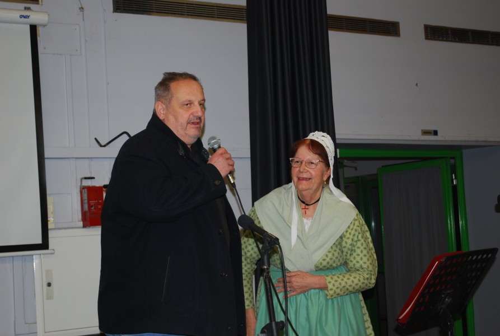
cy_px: 168
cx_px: 250
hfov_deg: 30.4
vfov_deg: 20.7
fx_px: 919
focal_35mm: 66
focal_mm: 44
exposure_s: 1/60
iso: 320
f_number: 5.3
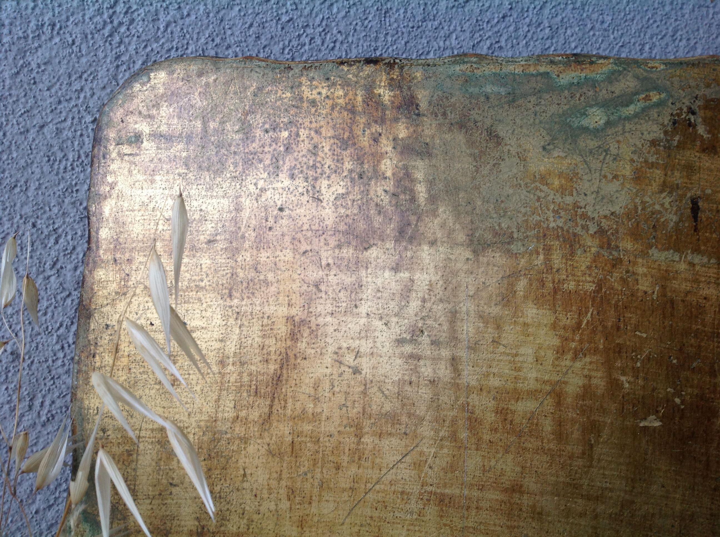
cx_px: 360
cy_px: 268
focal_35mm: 35
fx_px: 727
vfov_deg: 40.6
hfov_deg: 52.7
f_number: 2.4
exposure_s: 1/30
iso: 64
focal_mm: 4.28
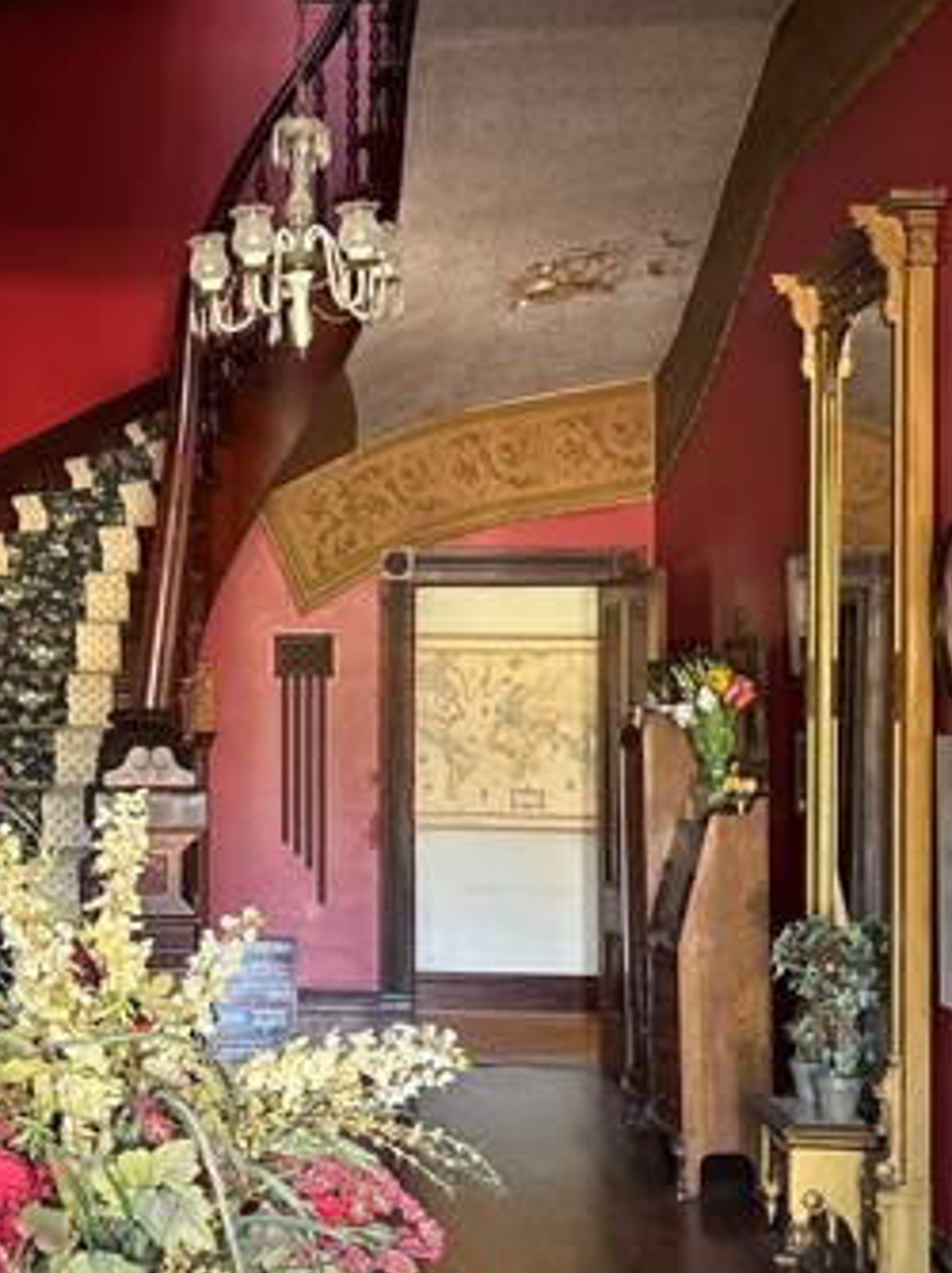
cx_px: 190
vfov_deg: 41.3
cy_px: 667
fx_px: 1689
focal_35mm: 46
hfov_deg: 30.7
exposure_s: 1/40
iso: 800
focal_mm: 6.76
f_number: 1.78
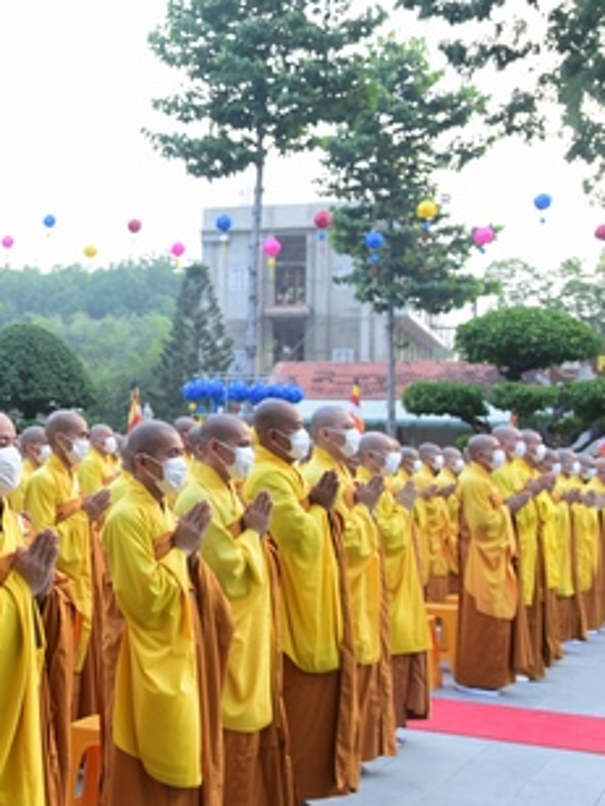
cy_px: 382
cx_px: -168
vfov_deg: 30.7
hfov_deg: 21.2
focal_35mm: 63
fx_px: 1468
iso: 500
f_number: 5.6
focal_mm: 31
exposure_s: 1/100
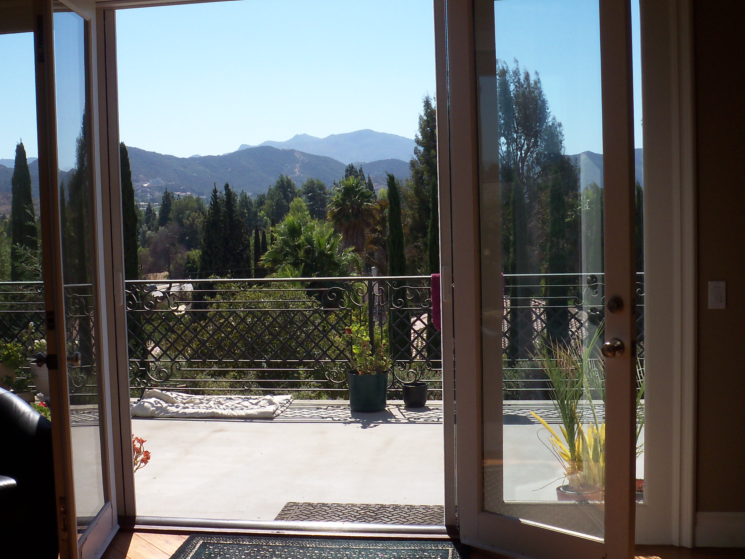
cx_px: 289
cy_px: 264
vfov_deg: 29.7
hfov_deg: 38.7
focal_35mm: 49
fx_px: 1055
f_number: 5.6
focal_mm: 6.3
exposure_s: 1/320
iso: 80
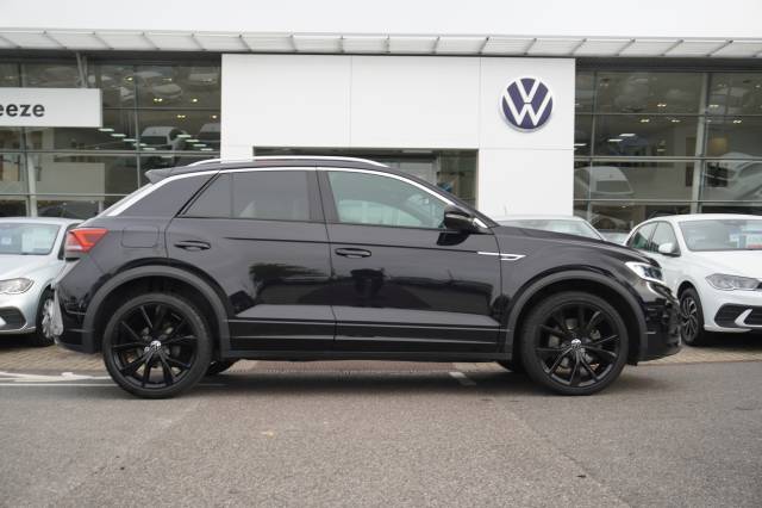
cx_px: 381
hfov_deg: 49.6
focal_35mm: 39
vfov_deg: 34.2
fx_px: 825
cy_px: 254
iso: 100
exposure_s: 1/100
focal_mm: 26
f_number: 5.6
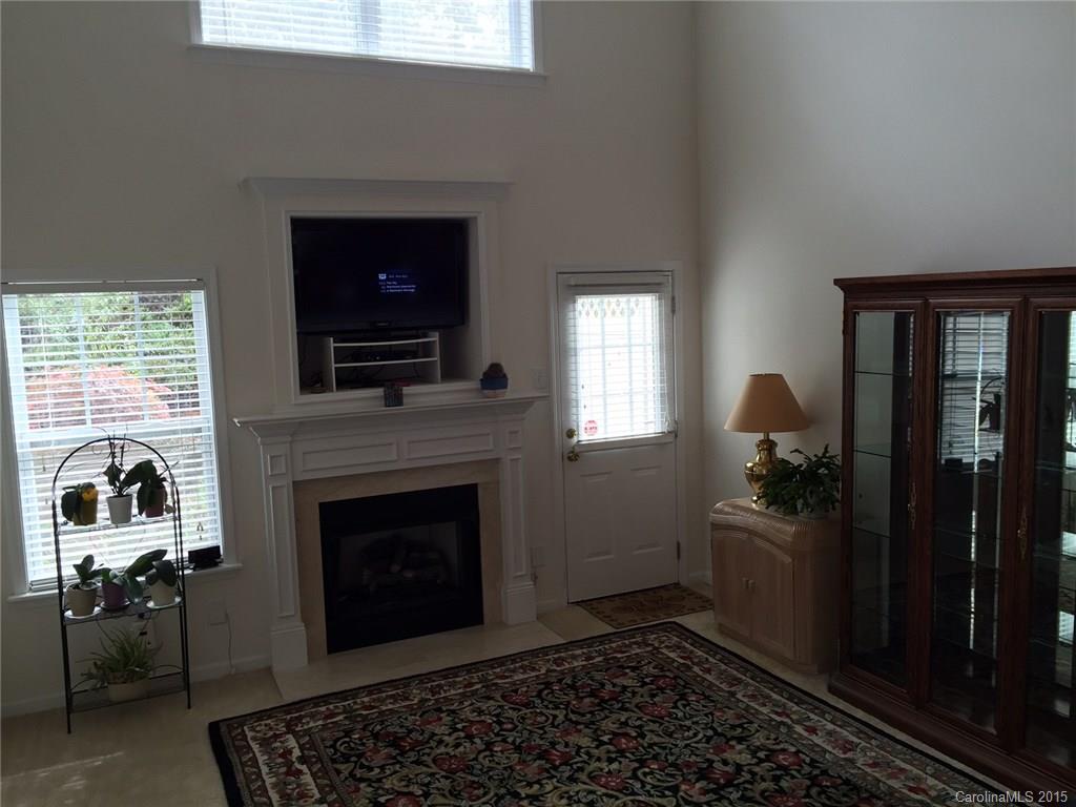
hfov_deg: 61.7
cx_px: 538
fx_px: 901
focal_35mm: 29
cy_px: 404
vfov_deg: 48.2
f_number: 2.2
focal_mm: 4.15
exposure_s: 1/120
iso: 50
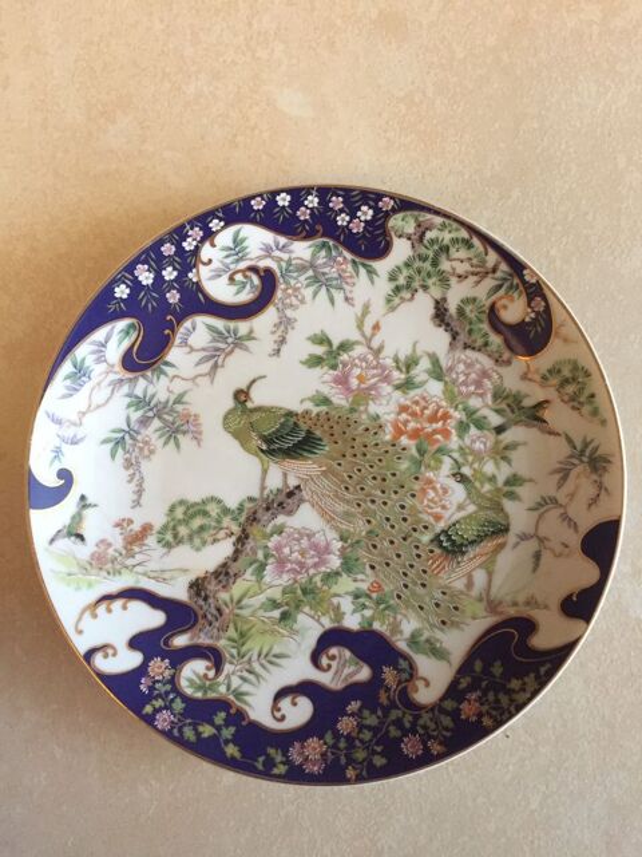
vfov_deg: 61.7
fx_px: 717
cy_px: 428
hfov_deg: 48.2
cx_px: 321
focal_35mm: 29
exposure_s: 1/17
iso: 320
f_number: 2.2
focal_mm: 4.15
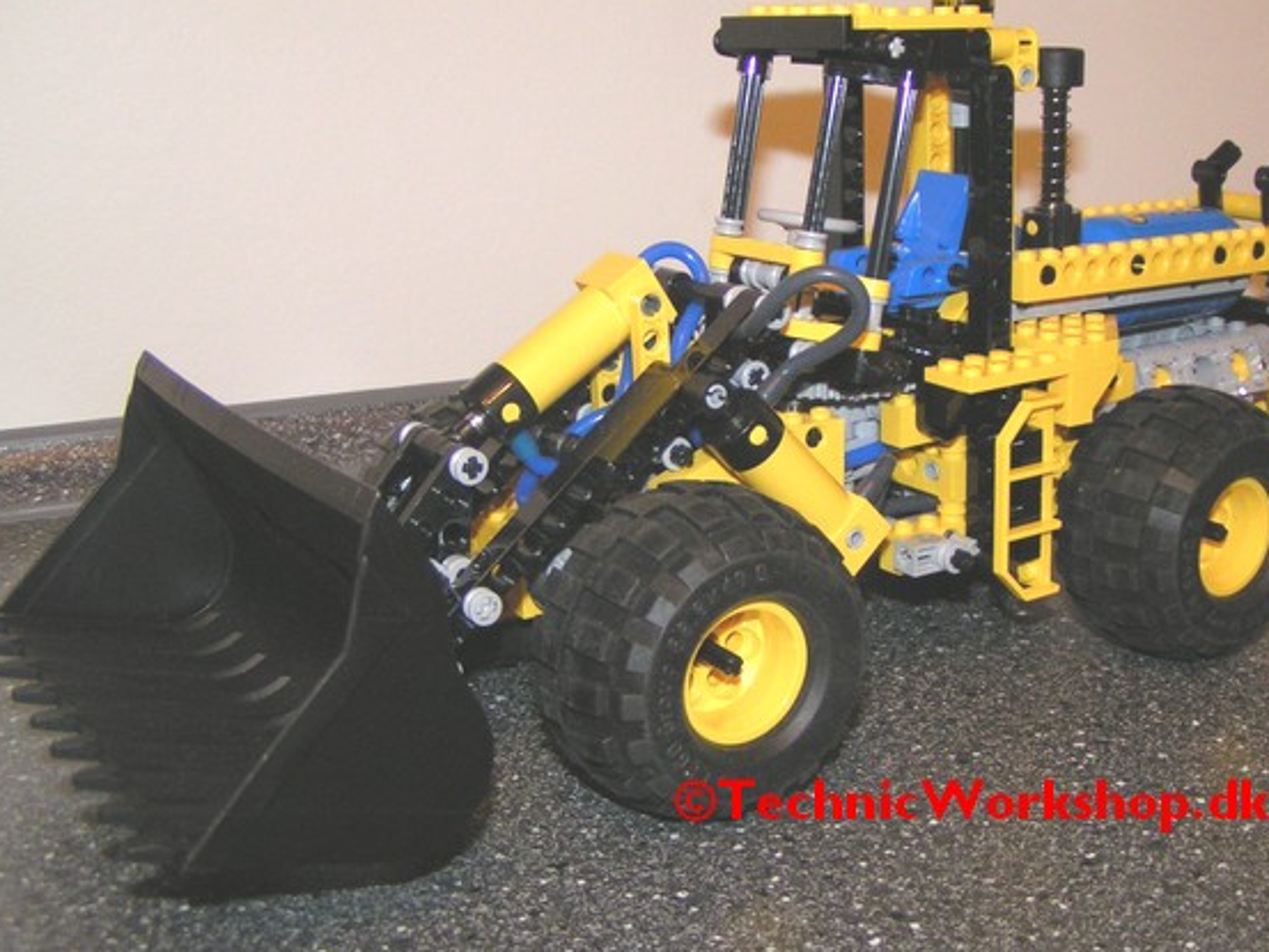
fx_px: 1613
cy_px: 420
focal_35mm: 44
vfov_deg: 32.9
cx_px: 704
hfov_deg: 42.9
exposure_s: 1/40
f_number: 2.8
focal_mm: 5.8
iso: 200
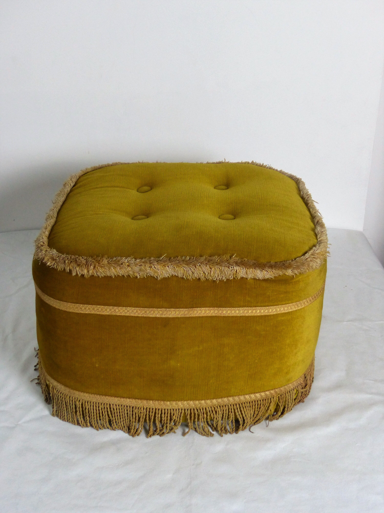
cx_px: 192
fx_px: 666
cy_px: 256
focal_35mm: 45
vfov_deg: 42.1
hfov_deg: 32.2
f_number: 2.8
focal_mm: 7.8
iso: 400
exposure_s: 1/50
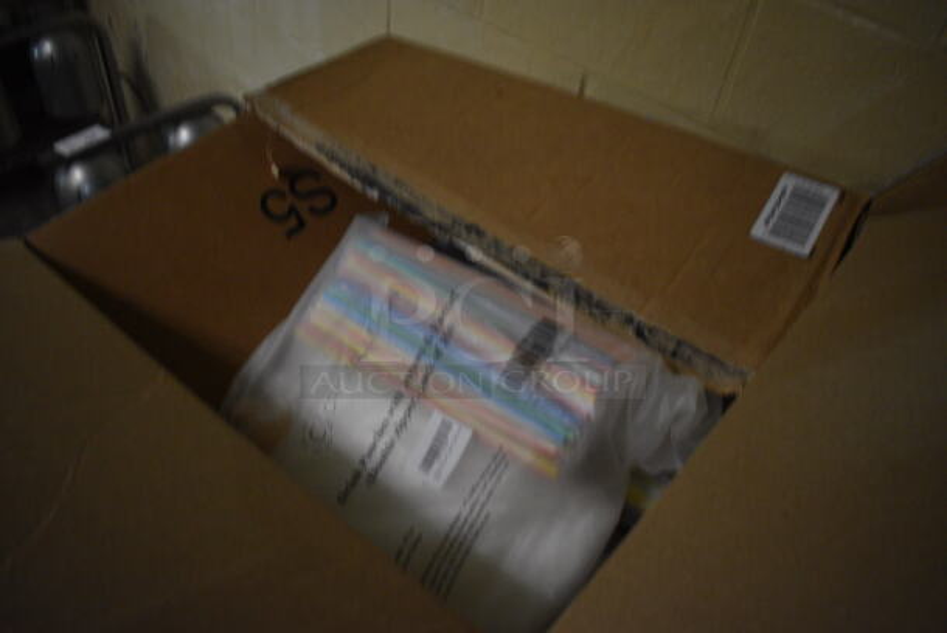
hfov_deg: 67.3
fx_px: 711
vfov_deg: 48.0
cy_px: 316
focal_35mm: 27
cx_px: 474
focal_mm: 18
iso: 2200
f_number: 3.5
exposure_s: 1/30
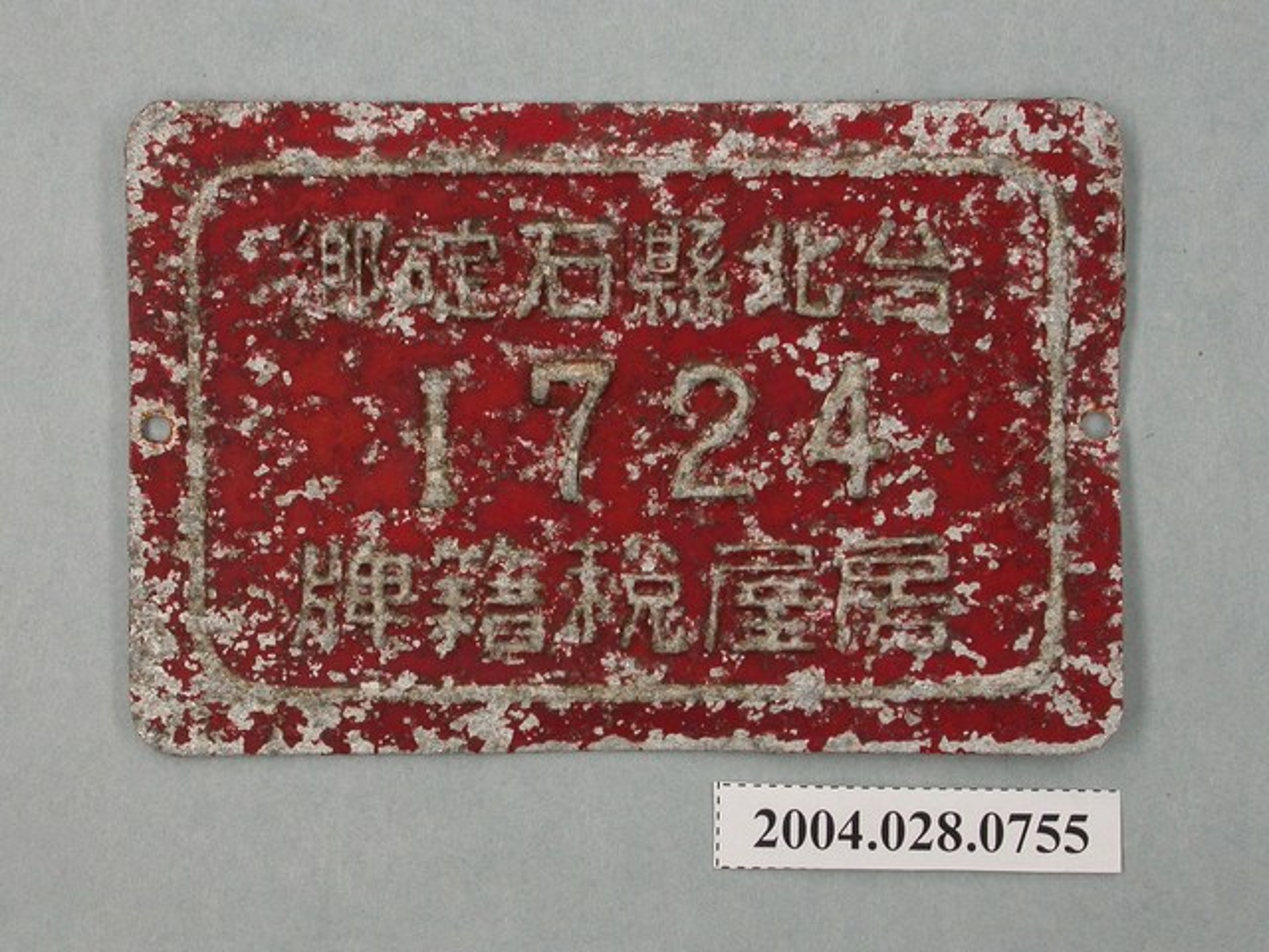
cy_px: 476
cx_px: 634
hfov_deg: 19.4
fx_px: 3703
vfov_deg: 14.6
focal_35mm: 101
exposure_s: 1/30
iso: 100
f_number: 4.5
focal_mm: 20.9
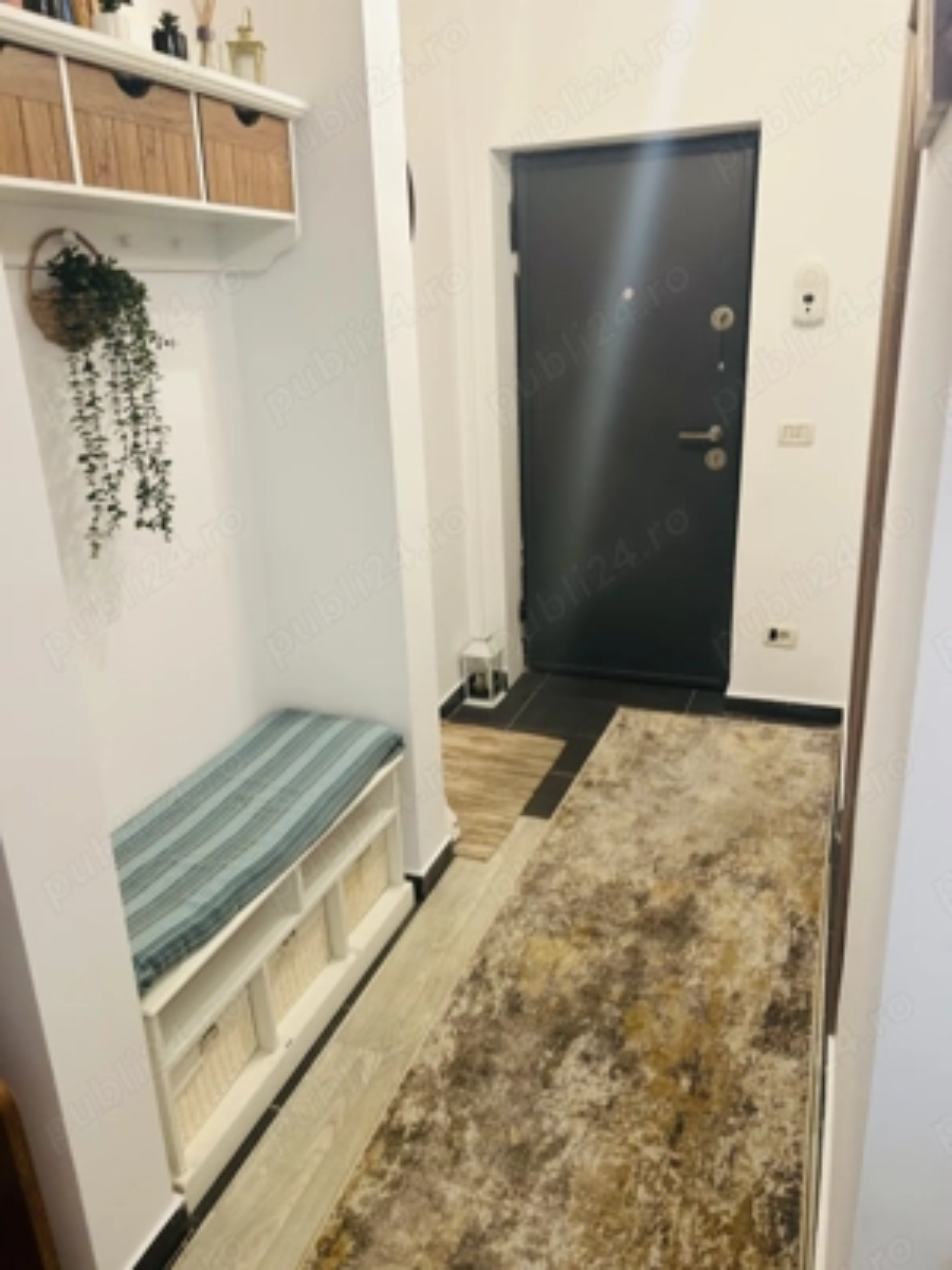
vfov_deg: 67.3
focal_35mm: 26
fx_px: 953
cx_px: 476
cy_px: 635
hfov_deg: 53.1
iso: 100
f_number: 1.5
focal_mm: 5.7
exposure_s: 1/50
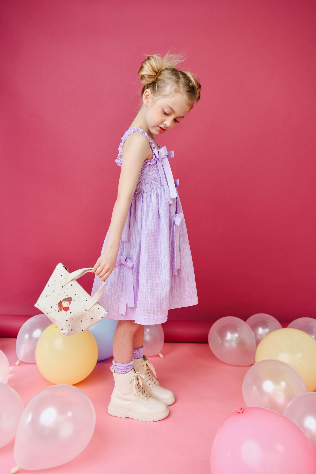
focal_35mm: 32
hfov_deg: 41.1
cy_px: 237
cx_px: 158
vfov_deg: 58.7
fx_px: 421
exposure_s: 1/125
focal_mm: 32
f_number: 4
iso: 125
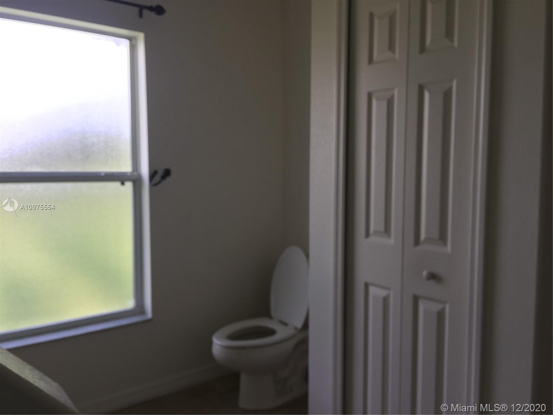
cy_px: 208
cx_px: 276
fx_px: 463
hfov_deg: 61.7
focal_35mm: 29
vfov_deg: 48.2
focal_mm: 4.15
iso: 32
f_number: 2.2
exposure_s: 1/60
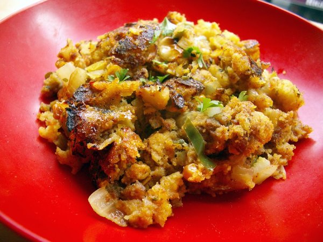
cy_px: 121
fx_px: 327
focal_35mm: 35
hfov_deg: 52.6
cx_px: 162
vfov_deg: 40.7
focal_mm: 5.8
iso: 100
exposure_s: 1/25
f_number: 2.6
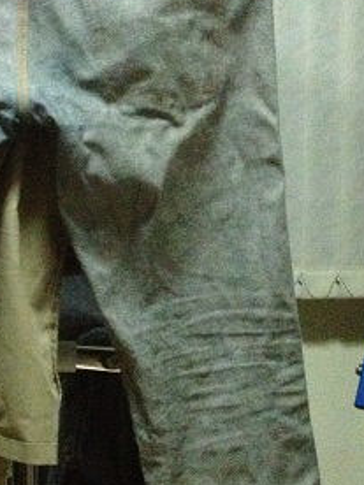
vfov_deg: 20.6
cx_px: 76
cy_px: 323
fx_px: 1332
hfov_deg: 15.5
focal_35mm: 95
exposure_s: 1/15
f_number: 2.4
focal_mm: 4.28
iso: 800
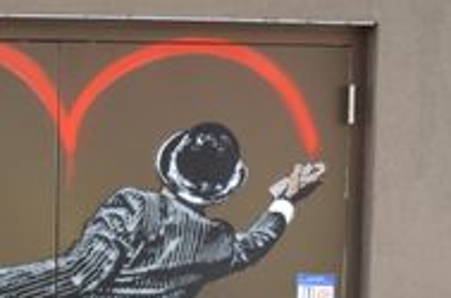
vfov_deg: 14.4
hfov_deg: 21.9
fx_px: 1141
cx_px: 62
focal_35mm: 91
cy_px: 372
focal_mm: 23
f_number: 4
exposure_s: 1/60
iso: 400
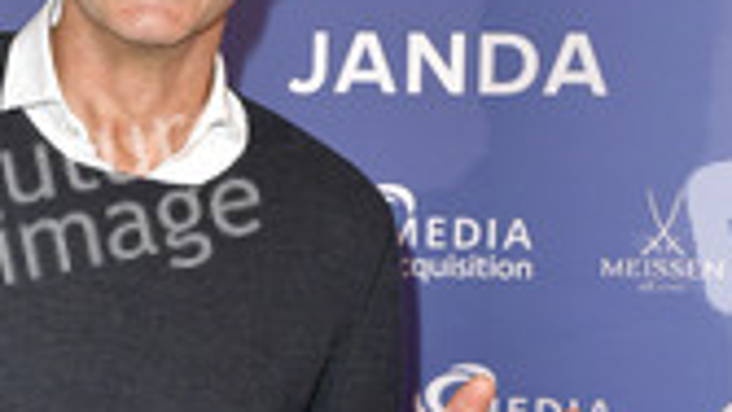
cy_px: 430
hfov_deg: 19.3
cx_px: 162
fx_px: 2135
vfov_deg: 10.9
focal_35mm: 110
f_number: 5.6
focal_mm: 44
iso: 1600
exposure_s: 1/250
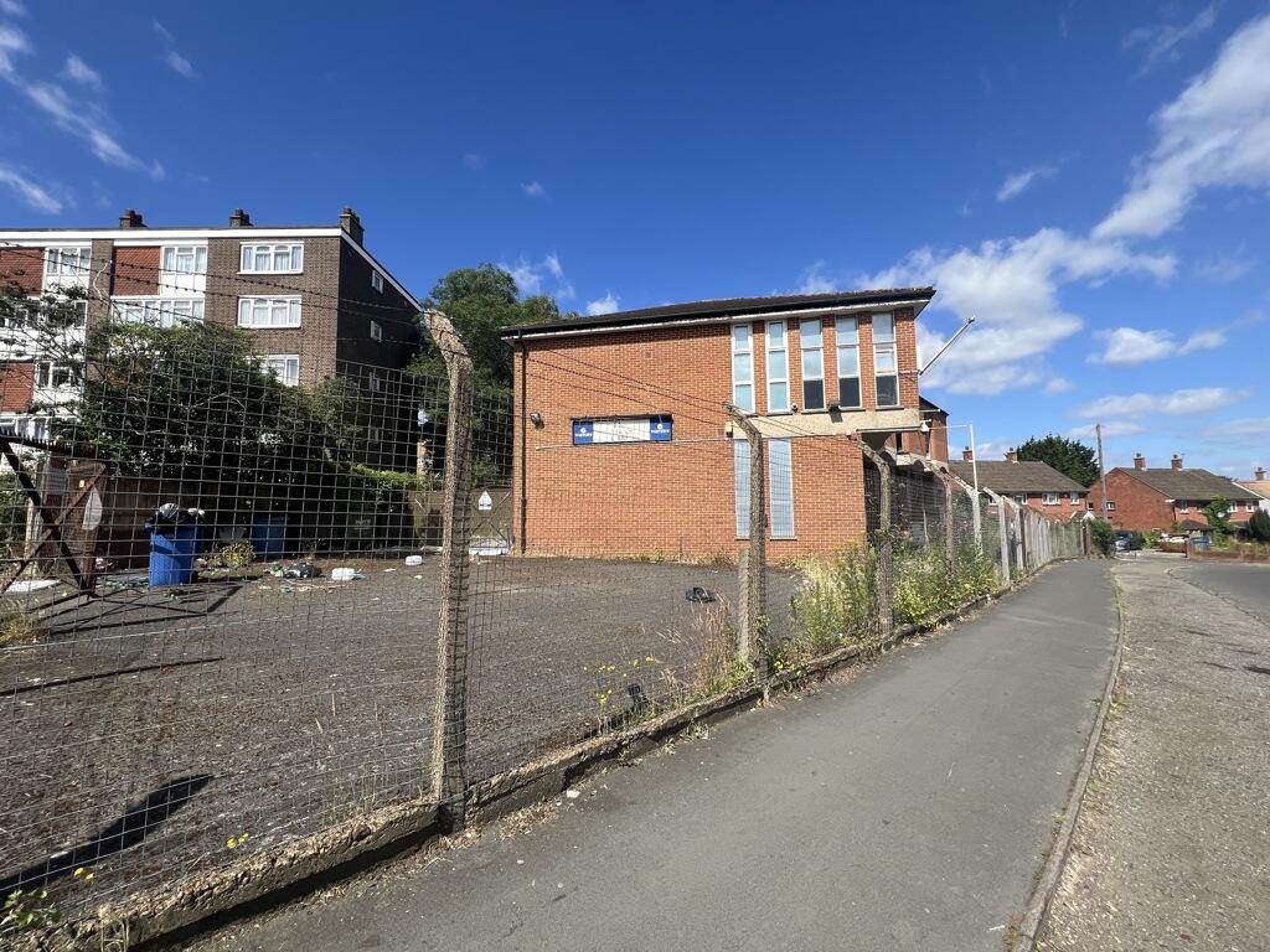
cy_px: 476
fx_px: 477
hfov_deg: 106.2
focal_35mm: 13
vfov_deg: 89.9
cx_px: 635
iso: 32
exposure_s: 1/1488
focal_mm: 1.57
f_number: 1.8
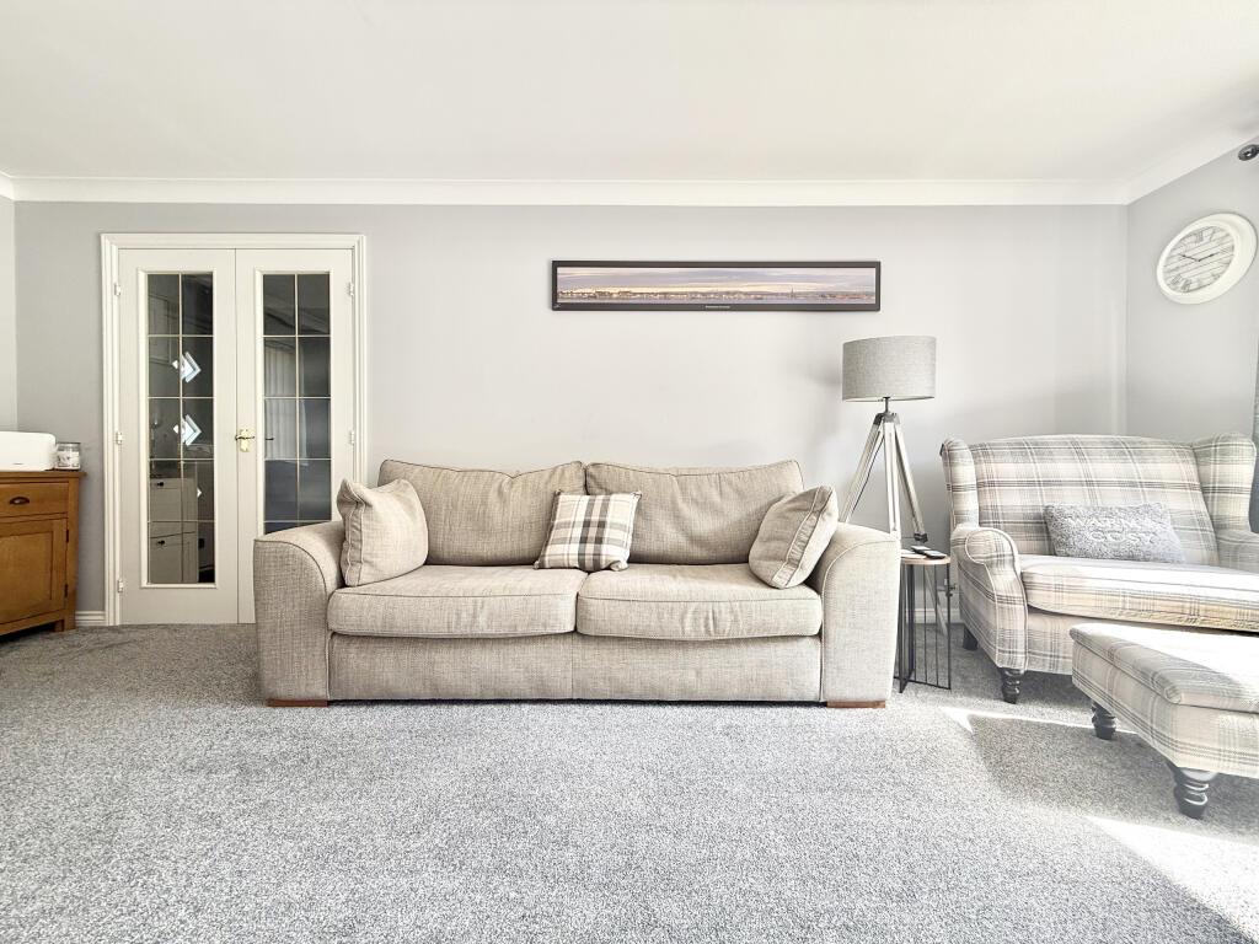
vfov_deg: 85.7
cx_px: 630
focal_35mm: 14
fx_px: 509
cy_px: 472
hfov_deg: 102.1
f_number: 2.2
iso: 64
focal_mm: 2.22
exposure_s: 1/99
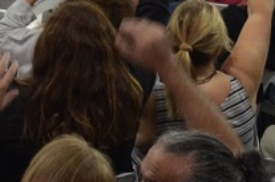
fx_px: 1395
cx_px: -7
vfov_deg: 7.4
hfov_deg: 11.1
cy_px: -3
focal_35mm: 183
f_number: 3.5
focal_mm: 18
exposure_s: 1/30
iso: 900
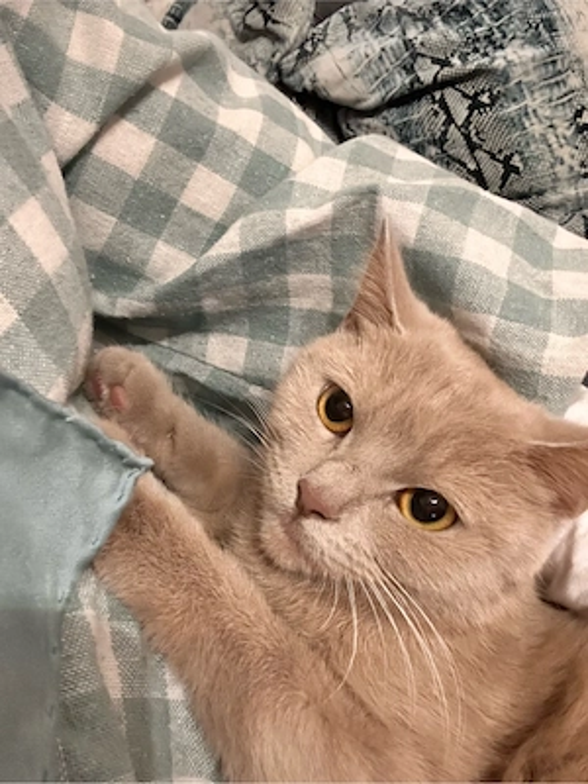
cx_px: 294
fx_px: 679
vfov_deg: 60.0
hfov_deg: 46.8
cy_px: 392
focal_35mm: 30
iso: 400
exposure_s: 1/25
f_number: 1.9
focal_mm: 2.69
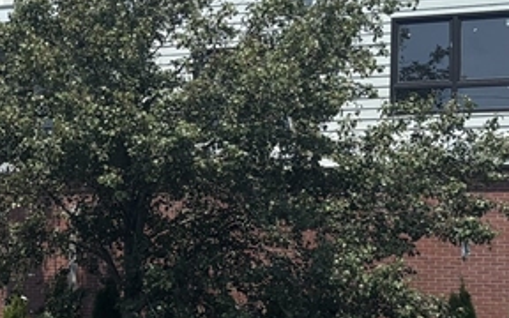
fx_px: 1359
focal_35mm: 98
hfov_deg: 20.6
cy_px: 157
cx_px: 21
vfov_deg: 13.3
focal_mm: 5.96
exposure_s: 1/3534
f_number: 1.6
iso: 50
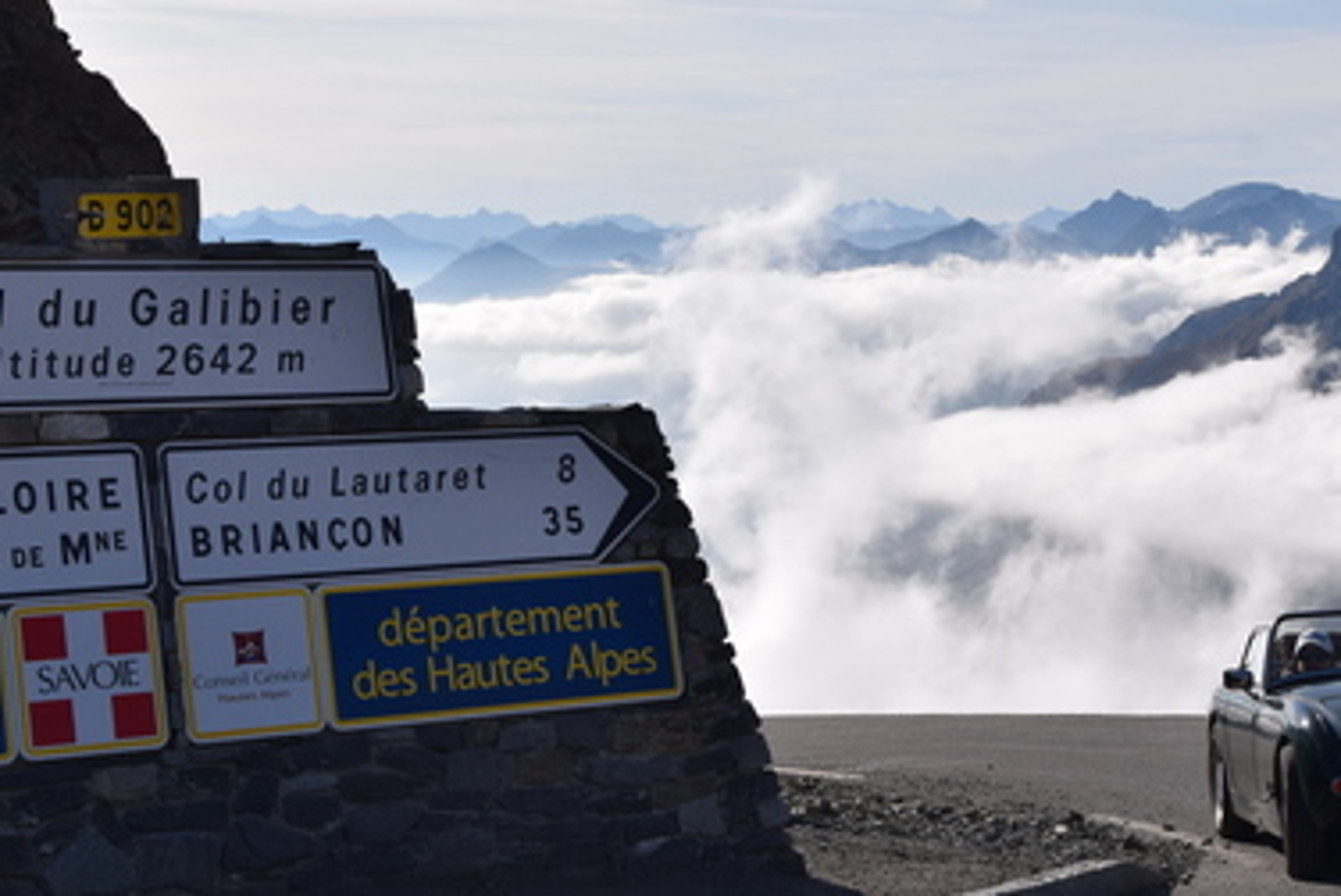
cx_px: 870
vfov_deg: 16.3
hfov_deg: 24.1
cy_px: 421
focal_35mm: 84
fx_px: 3123
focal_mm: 35
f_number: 11
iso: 200
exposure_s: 1/500
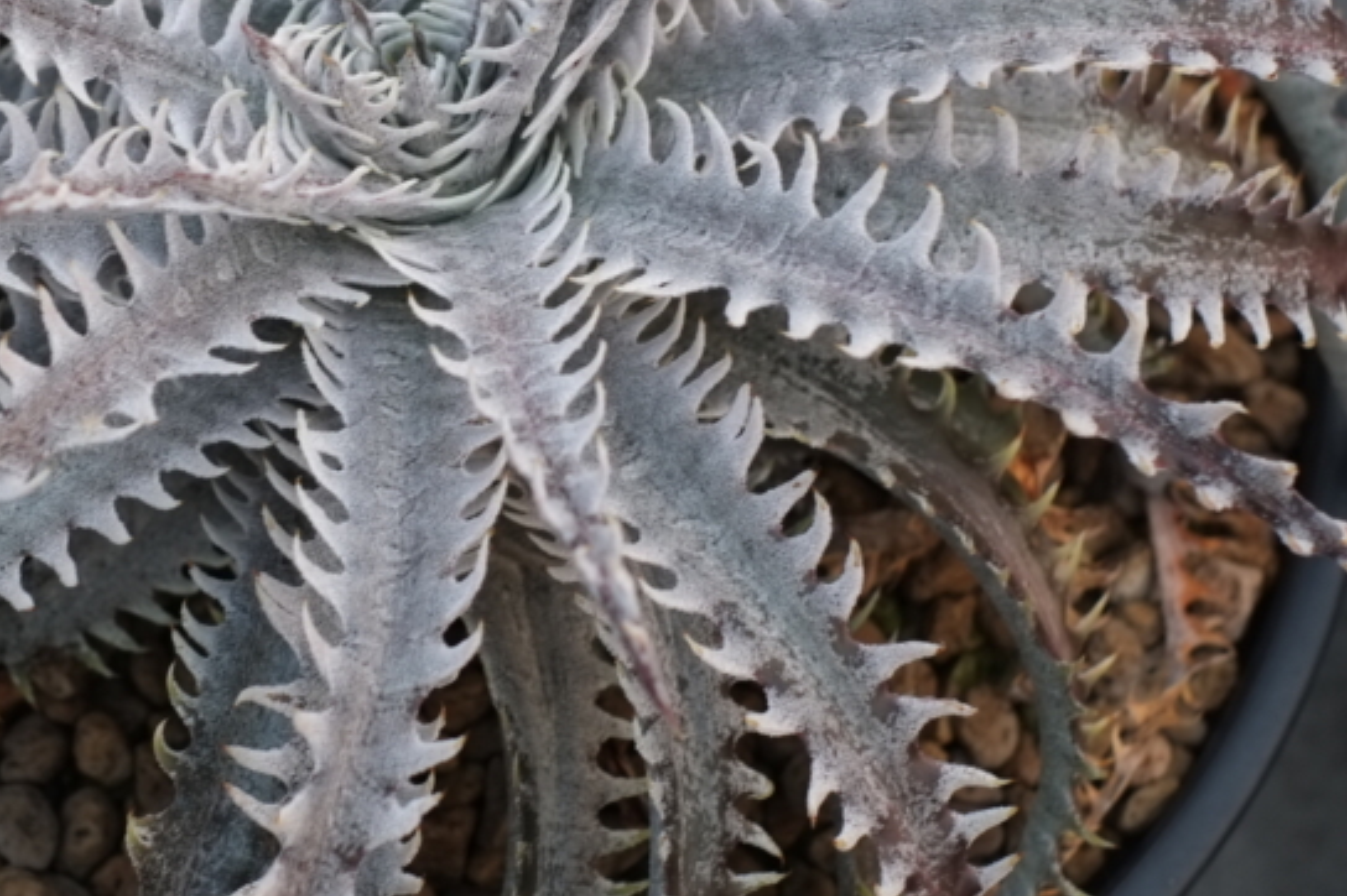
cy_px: 225
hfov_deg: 17.4
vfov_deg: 11.7
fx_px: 4375
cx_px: 357
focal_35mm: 117
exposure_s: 1/45
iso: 320
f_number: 4.5
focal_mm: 35
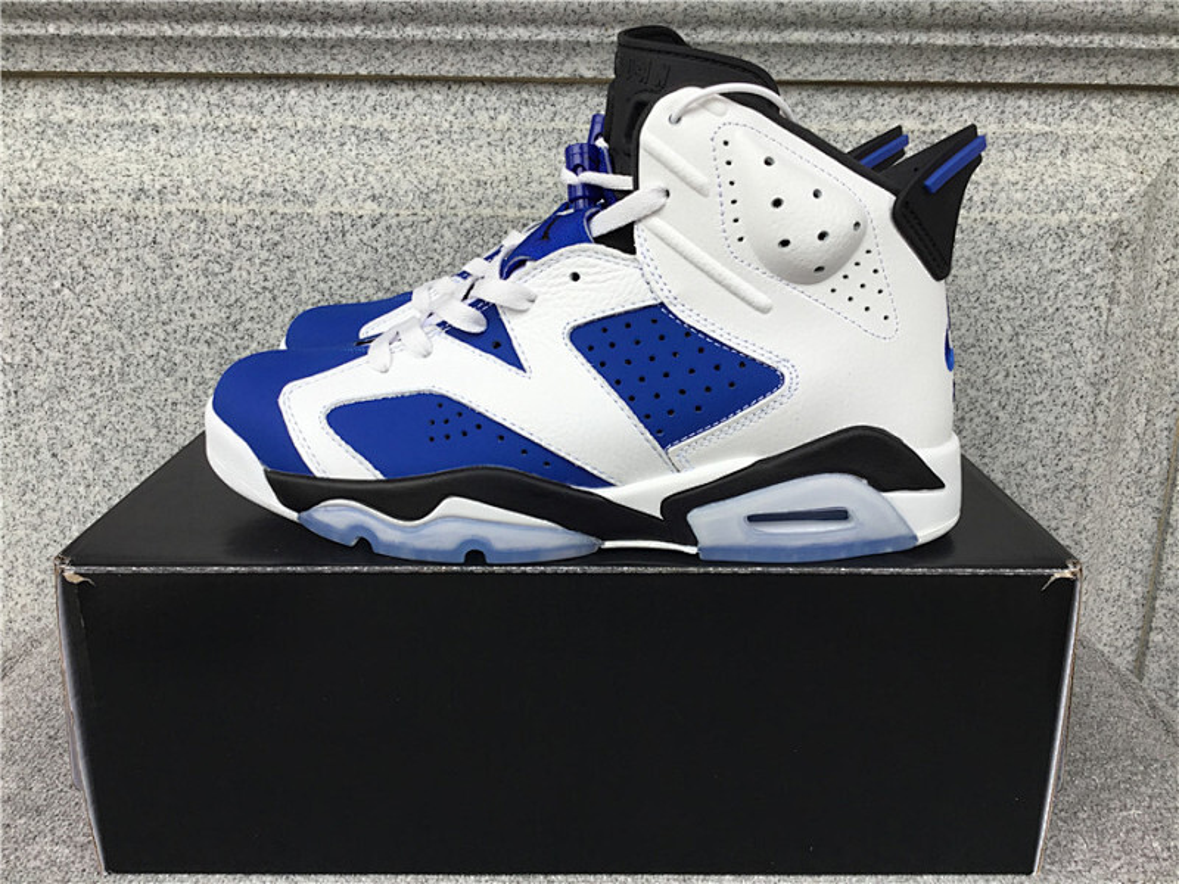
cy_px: 442
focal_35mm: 31
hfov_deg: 58.4
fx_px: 1056
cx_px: 590
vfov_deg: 45.4
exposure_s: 1/124
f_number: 2.4
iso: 25
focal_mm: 3.3
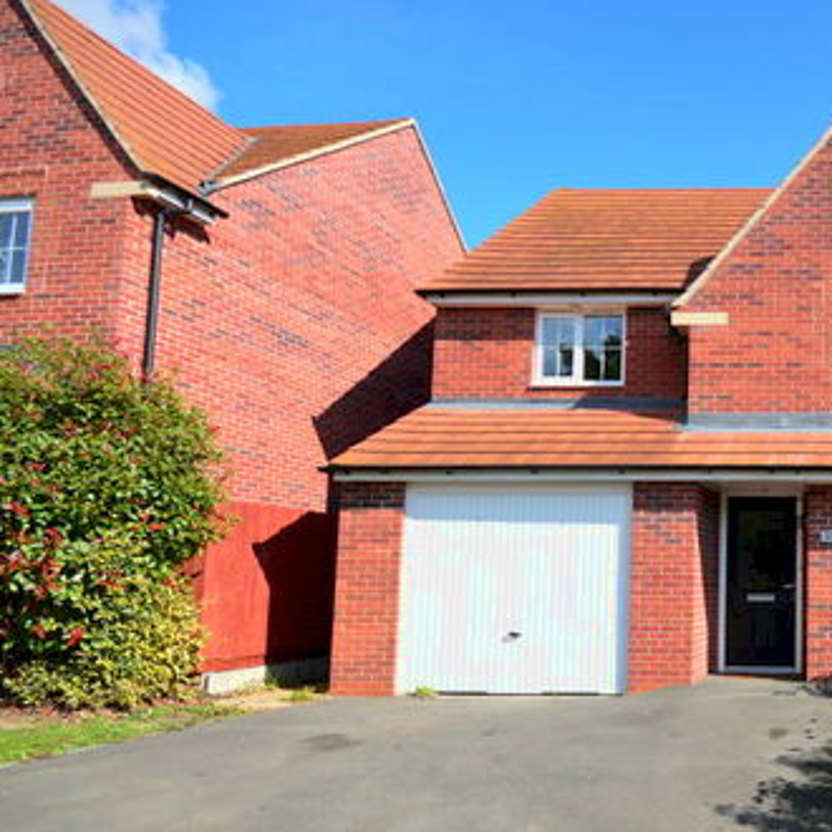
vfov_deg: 58.4
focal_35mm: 27
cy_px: 517
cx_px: 824
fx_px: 734
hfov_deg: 48.9
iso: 100
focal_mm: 10
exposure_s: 1/160
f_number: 6.3
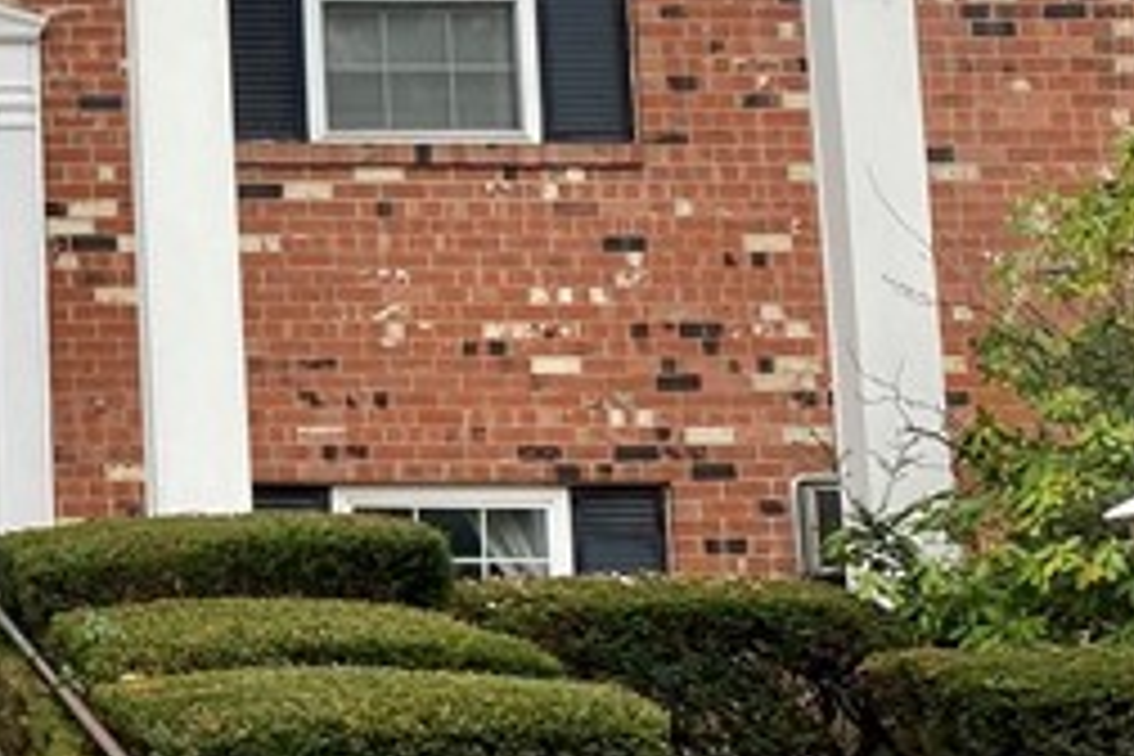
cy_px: 50
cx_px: -306
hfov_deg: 17.5
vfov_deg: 12.3
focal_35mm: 110
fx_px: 3465
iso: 32
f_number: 1.8
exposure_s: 1/136
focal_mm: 4.25
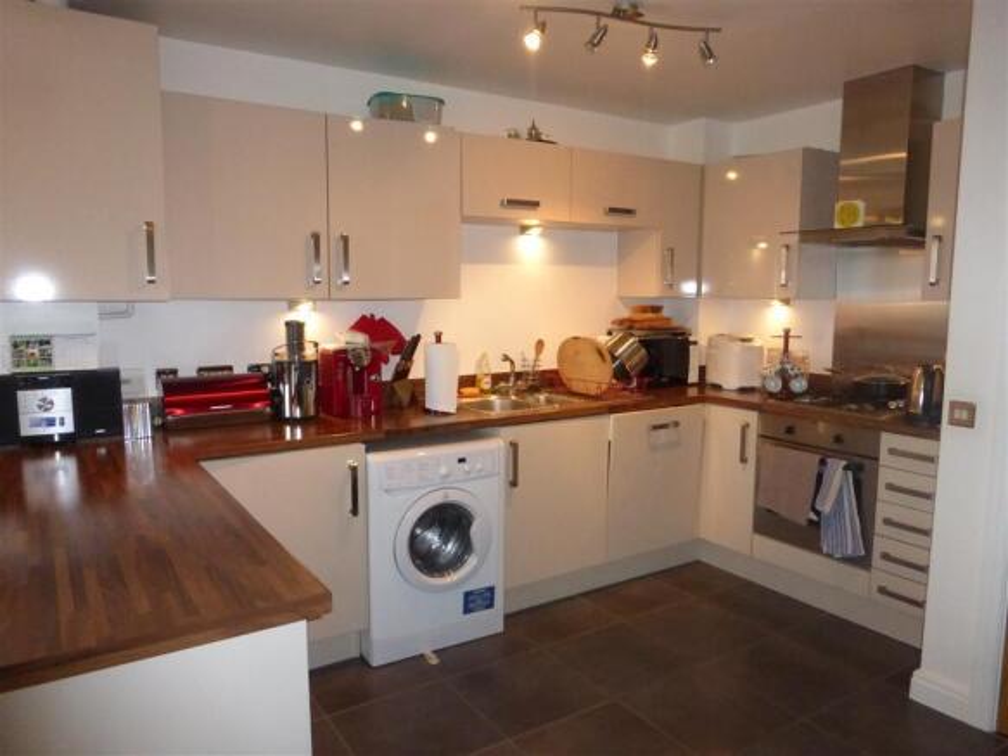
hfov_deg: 71.6
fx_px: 699
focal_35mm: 24
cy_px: 378
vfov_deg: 56.8
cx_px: 504
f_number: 3.3
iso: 800
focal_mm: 4.3
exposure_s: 1/60
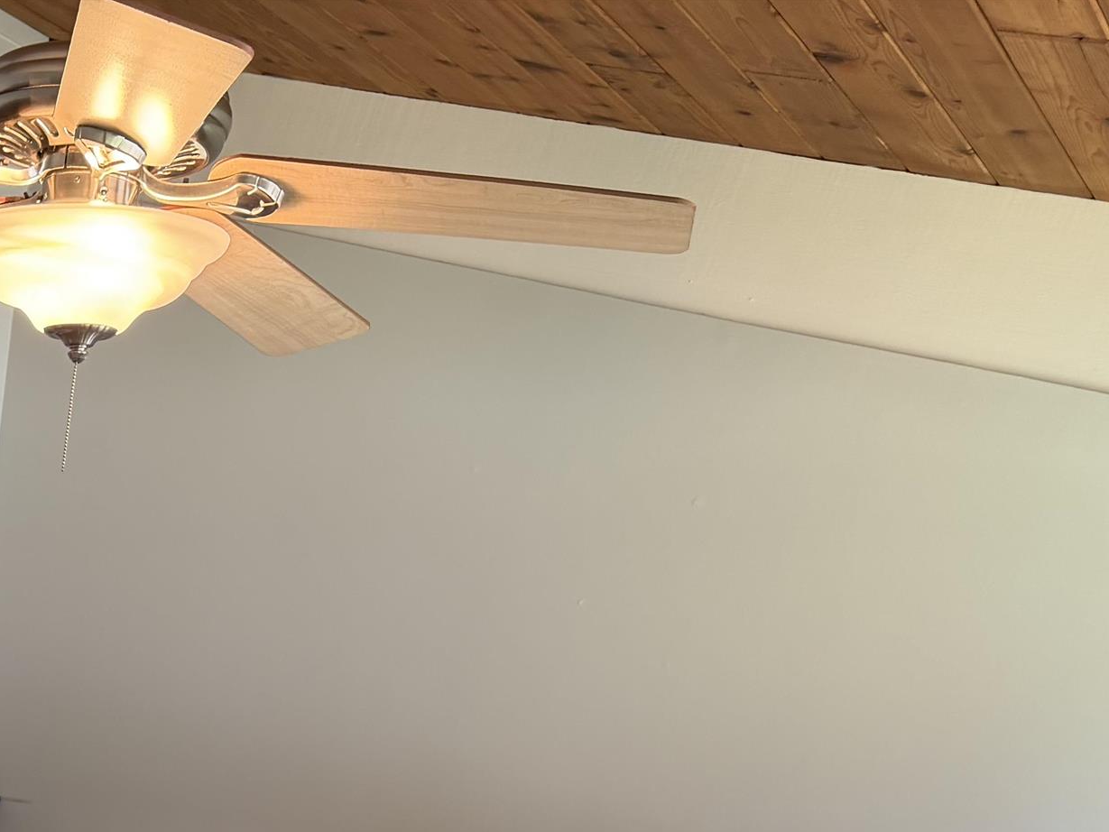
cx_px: -218
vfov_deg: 22.3
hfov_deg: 28.1
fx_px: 1922
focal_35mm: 60
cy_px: 1037
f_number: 1.78
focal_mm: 6.76
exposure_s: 1/60
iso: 125
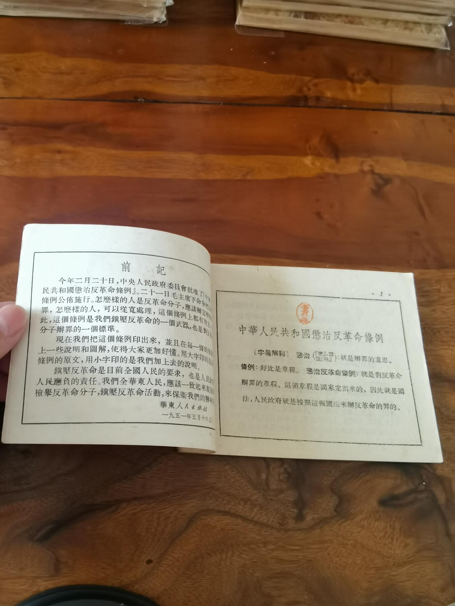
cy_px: 303
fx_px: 473
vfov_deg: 65.3
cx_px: 228
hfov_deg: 51.4
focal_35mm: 27
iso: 400
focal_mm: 2.26
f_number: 2.2
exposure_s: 1/25
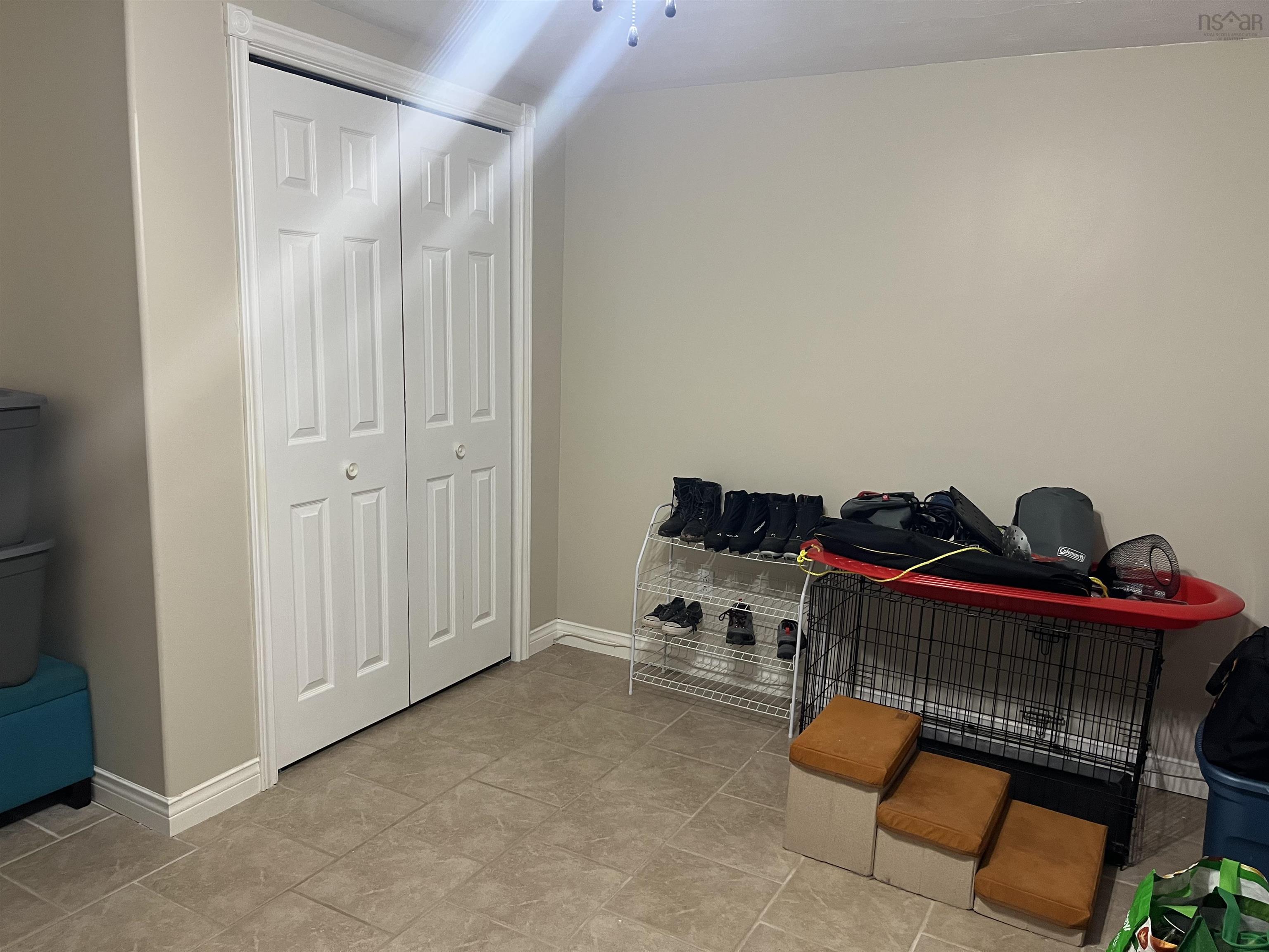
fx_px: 953
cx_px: 634
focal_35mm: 26
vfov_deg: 53.1
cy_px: 476
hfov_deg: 67.3
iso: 200
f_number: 1.6
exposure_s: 1/60
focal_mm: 5.1
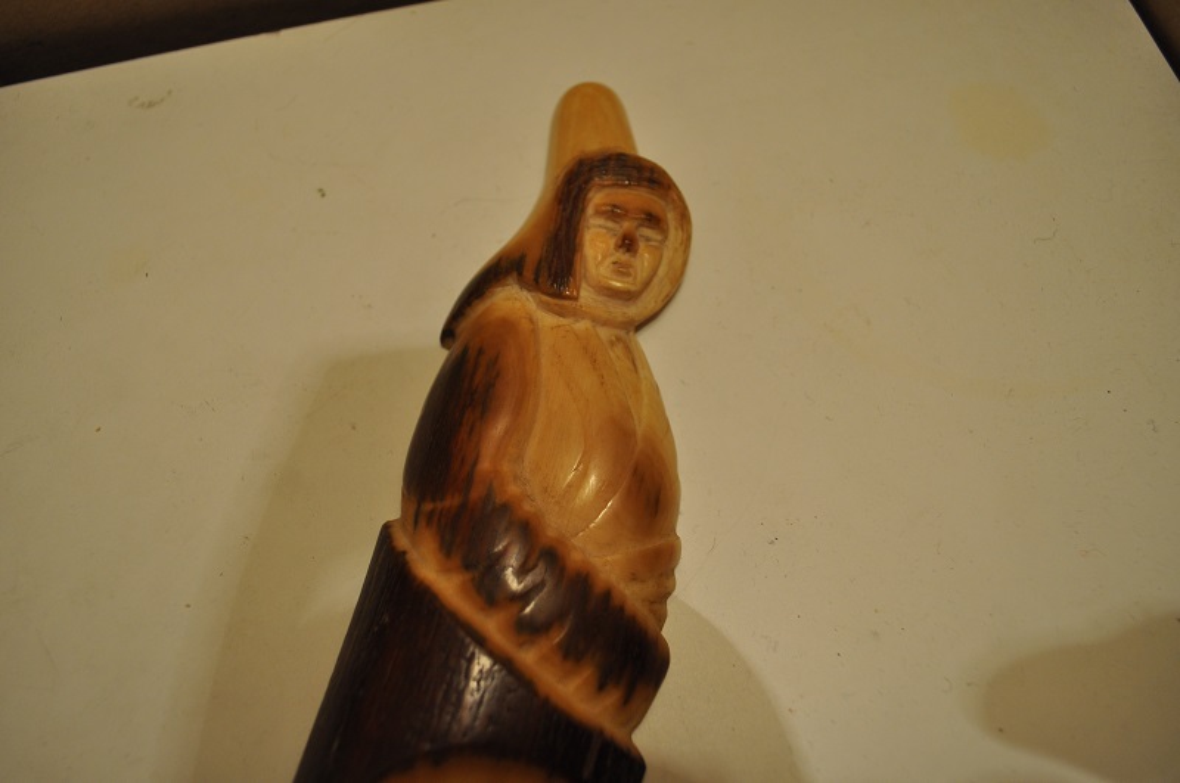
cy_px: 392
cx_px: 590
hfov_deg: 62.0
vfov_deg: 43.5
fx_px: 982
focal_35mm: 30
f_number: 4
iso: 500
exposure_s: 1/60
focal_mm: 20
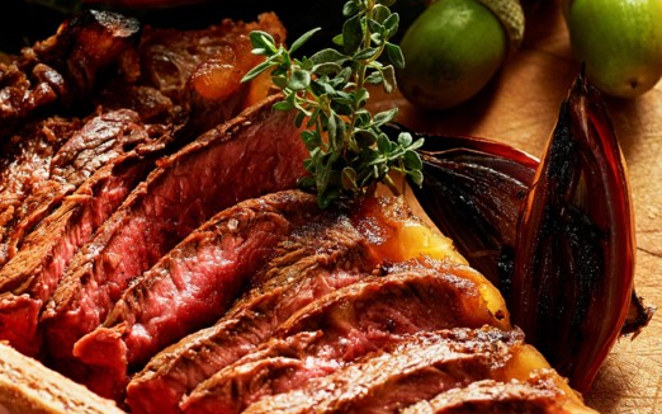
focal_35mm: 150
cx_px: 84
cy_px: 290
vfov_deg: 8.7
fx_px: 2706
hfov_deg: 13.8
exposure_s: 1/200
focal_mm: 60
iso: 100
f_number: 9
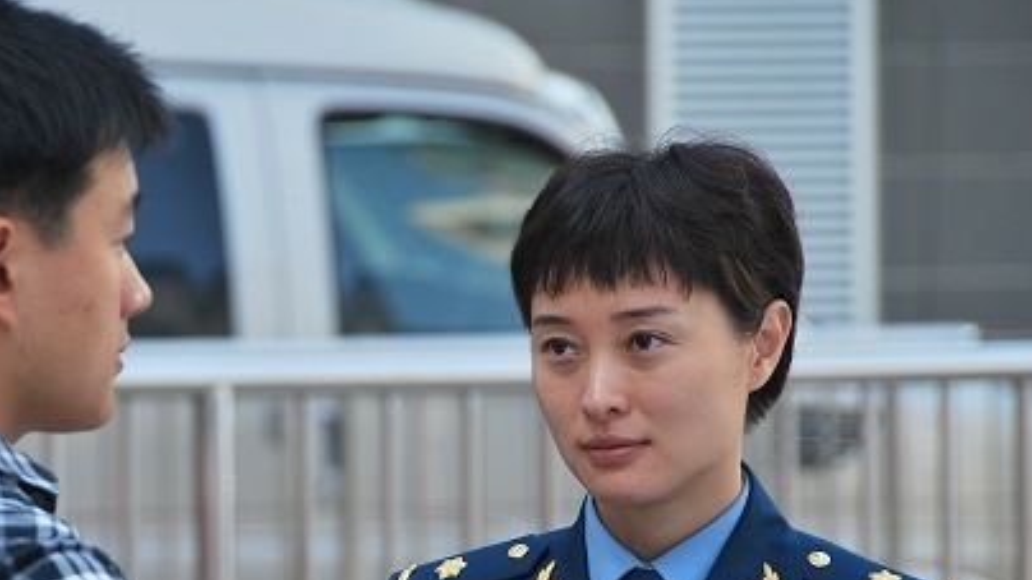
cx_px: 368
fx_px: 11299
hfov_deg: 5.2
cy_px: 437
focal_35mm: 413
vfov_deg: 2.9
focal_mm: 200
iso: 100
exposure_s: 1/60
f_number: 5.6
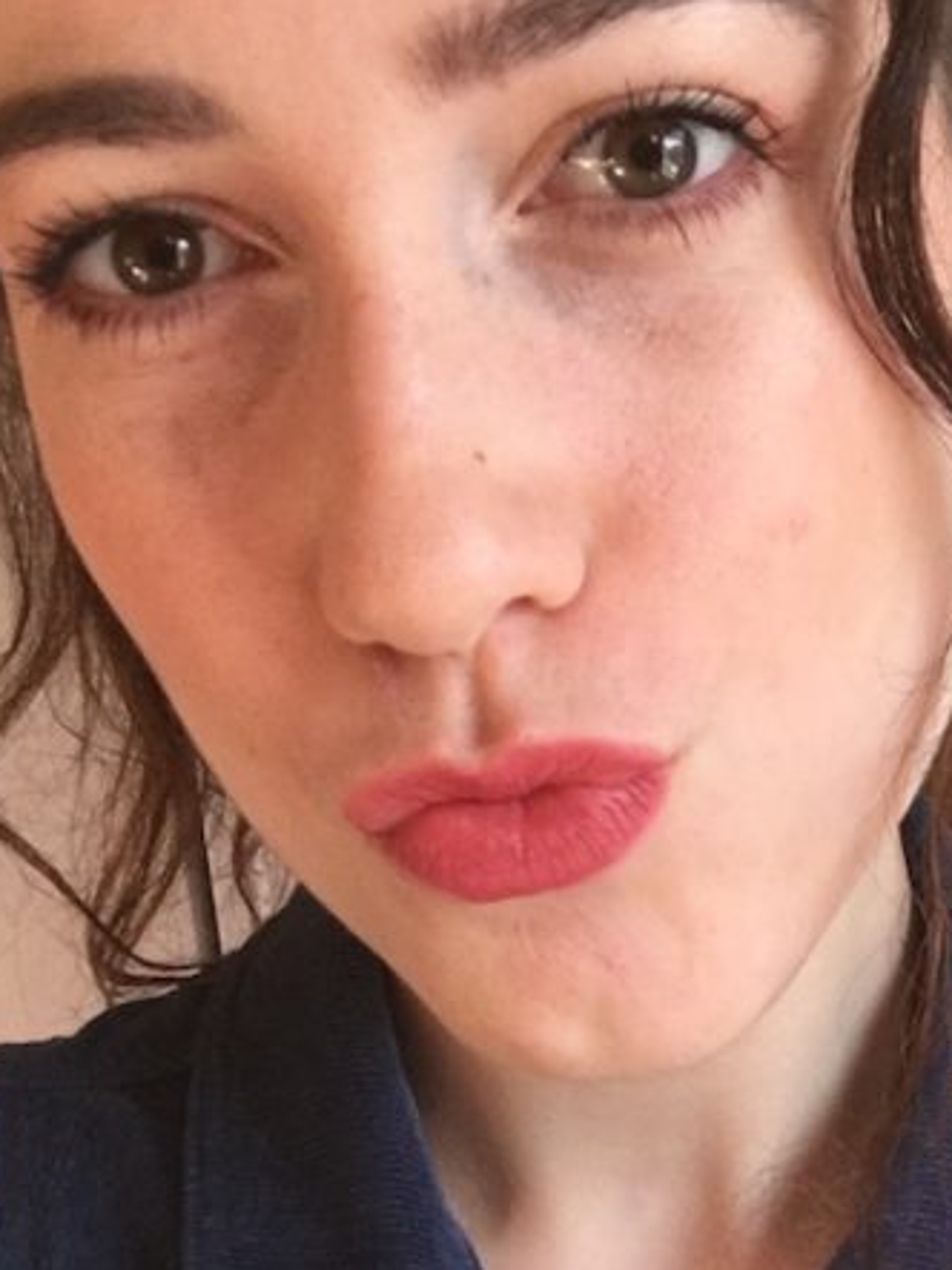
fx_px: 2531
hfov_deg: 21.0
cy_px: 1223
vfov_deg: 26.9
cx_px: 768
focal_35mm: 69
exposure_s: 1/100
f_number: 2.2
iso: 64
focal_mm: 2.65
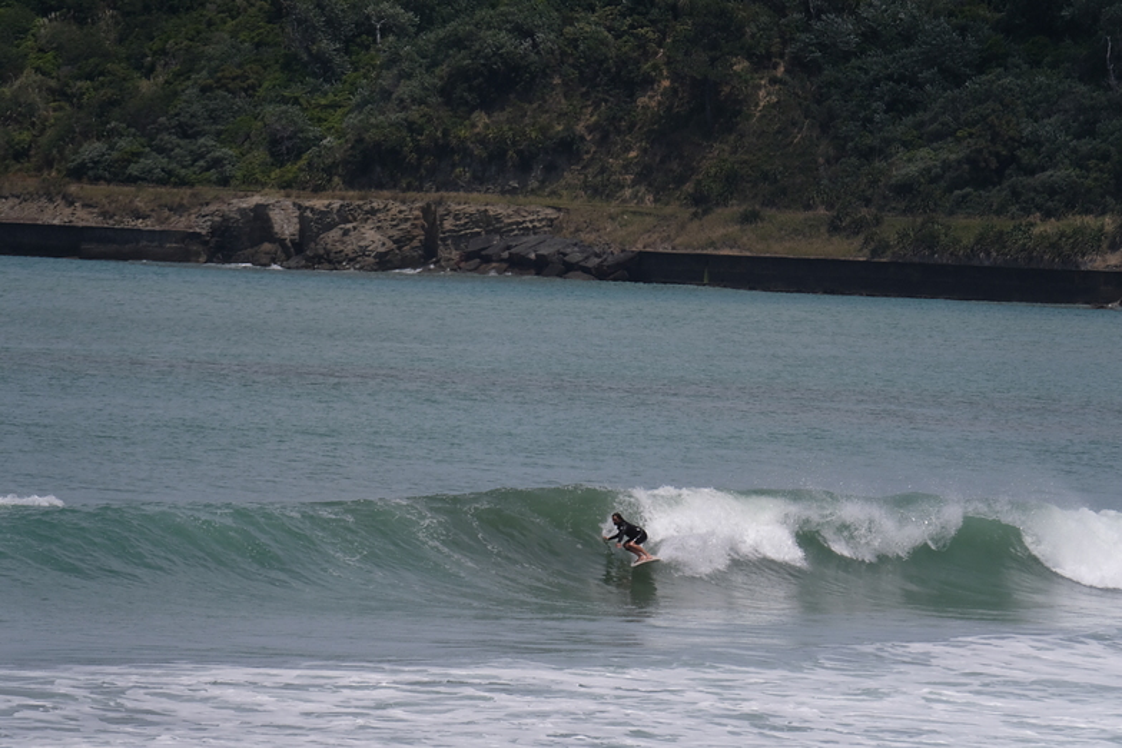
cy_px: 374
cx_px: 561
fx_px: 13154
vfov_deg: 3.3
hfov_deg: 4.9
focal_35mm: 422
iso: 400
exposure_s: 1/5000
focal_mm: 281
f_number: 6.3
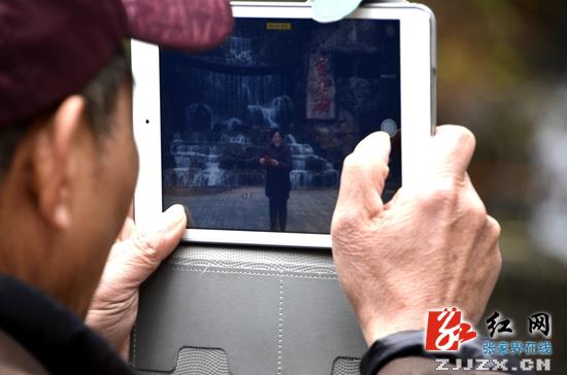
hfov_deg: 5.1
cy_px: 188
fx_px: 6364
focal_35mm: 405
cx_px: 284
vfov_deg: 3.4
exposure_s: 1/200
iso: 320
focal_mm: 270
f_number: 6.3
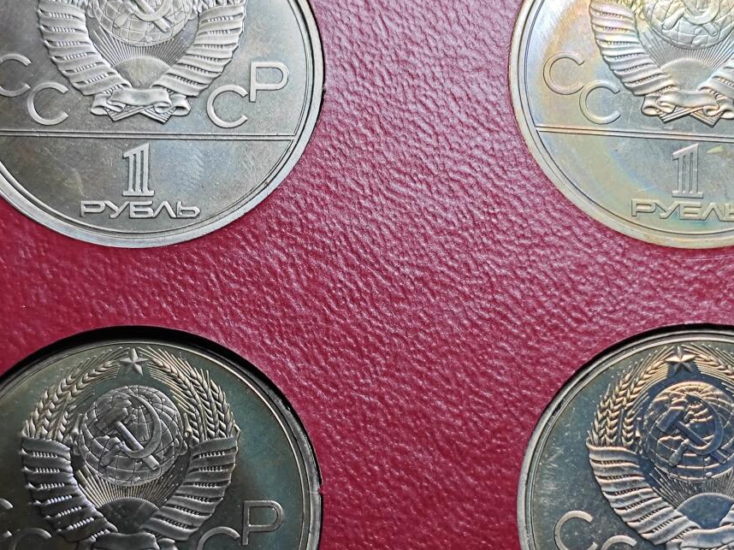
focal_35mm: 80
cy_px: 316
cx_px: 429
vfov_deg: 18.4
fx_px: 1696
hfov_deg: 24.4
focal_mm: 5.84
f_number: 1.6
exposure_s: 1/100
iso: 80
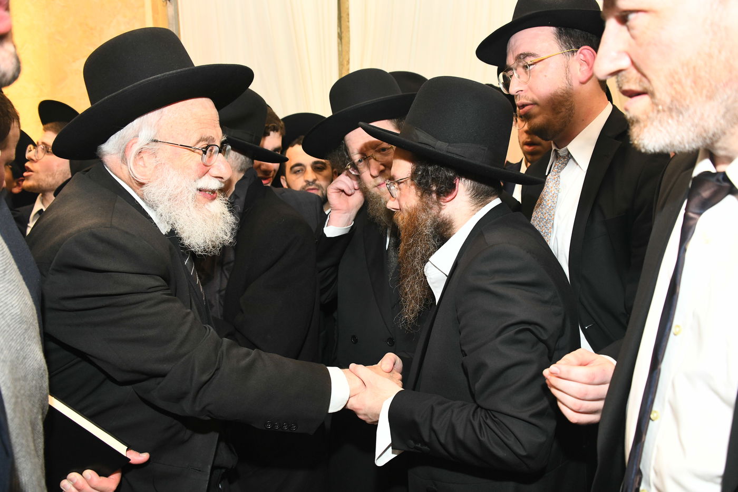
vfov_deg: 46.4
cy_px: 246
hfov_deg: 65.5
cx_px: 369
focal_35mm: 28
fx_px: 574
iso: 2500
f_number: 5.6
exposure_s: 1/125
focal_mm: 28
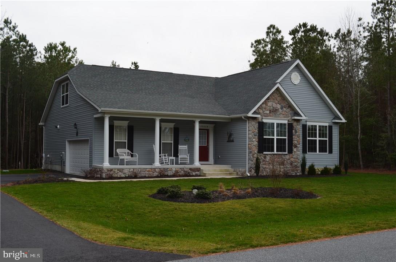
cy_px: 131
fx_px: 477
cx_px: 198
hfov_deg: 45.0
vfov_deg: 30.7
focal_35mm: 44
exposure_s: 1/125
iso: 180
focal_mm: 29
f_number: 11
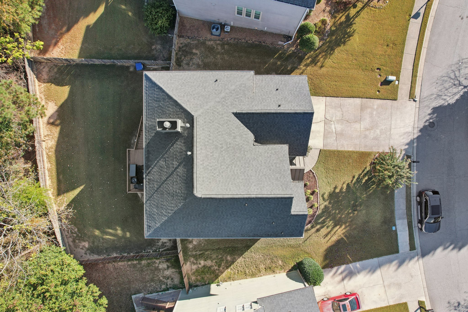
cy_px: 156
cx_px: 234
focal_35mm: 22
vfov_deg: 57.2
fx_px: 286
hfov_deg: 78.6
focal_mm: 8.4
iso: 100
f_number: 2.8
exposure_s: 1/500
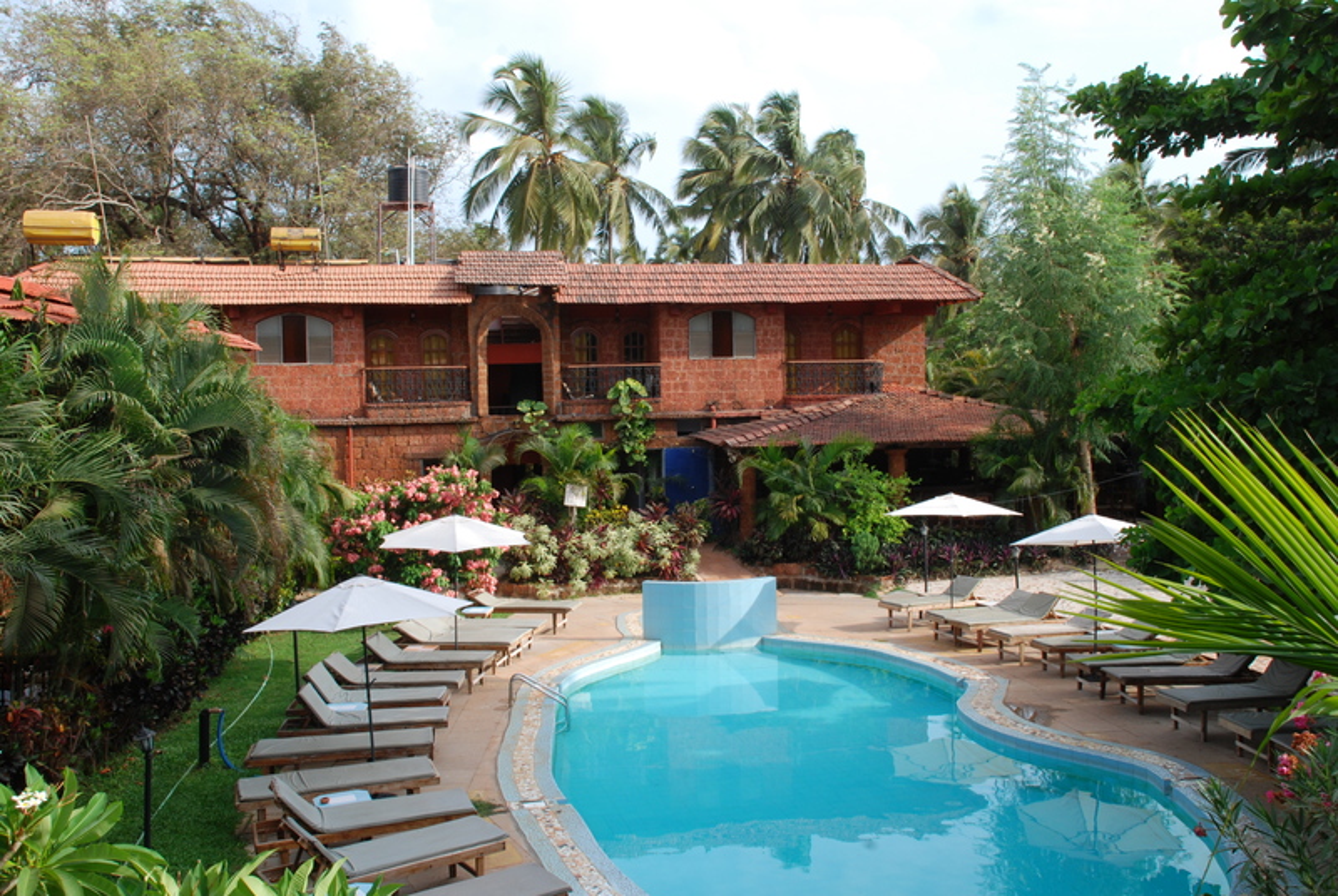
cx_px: 669
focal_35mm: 36
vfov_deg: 37.0
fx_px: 1340
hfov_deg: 53.1
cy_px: 448
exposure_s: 1/50
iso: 200
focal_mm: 24
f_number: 14
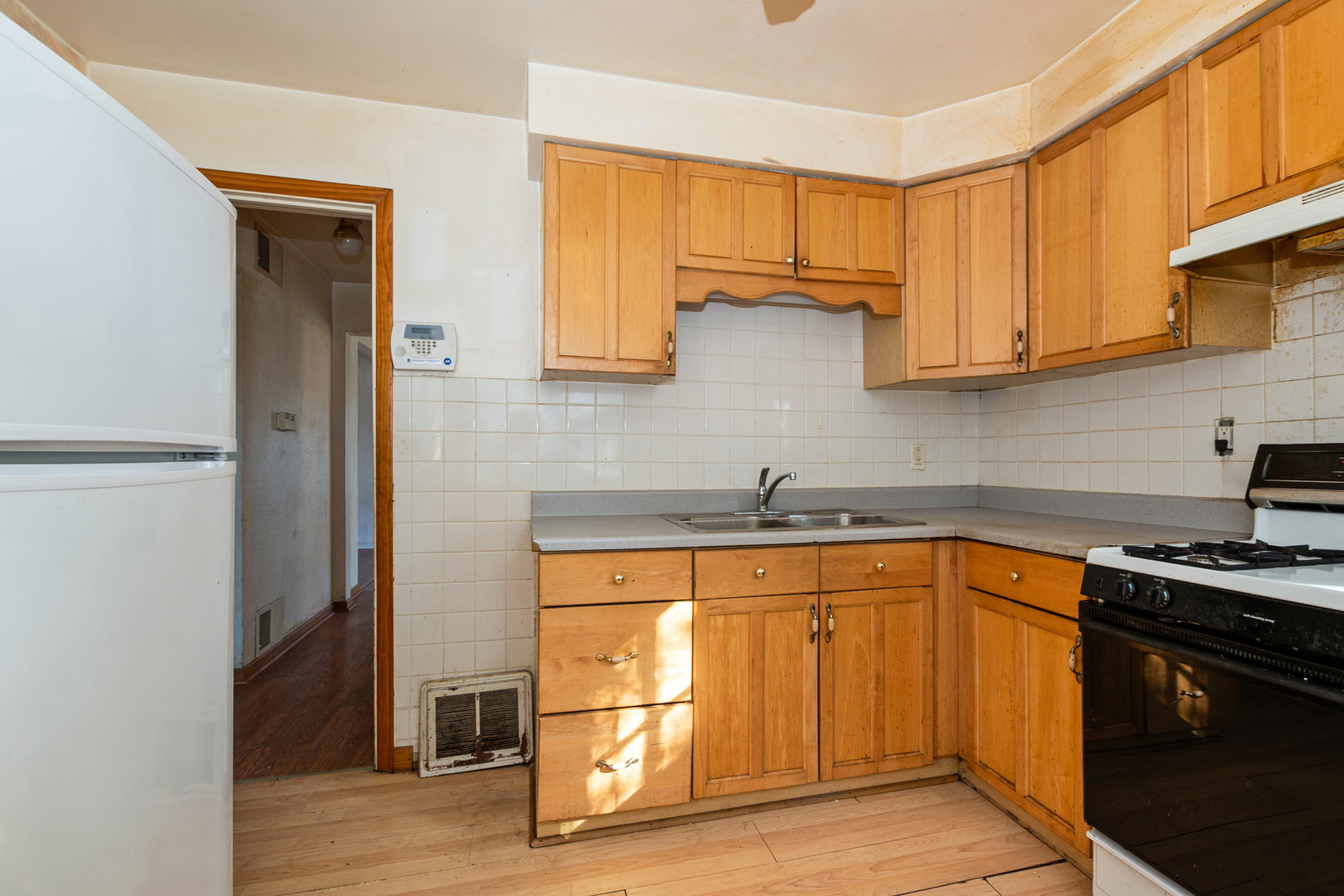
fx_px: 560
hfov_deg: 100.4
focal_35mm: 15
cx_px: 672
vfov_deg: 77.3
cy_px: 448
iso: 250
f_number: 7.1
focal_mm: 10
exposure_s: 1/13
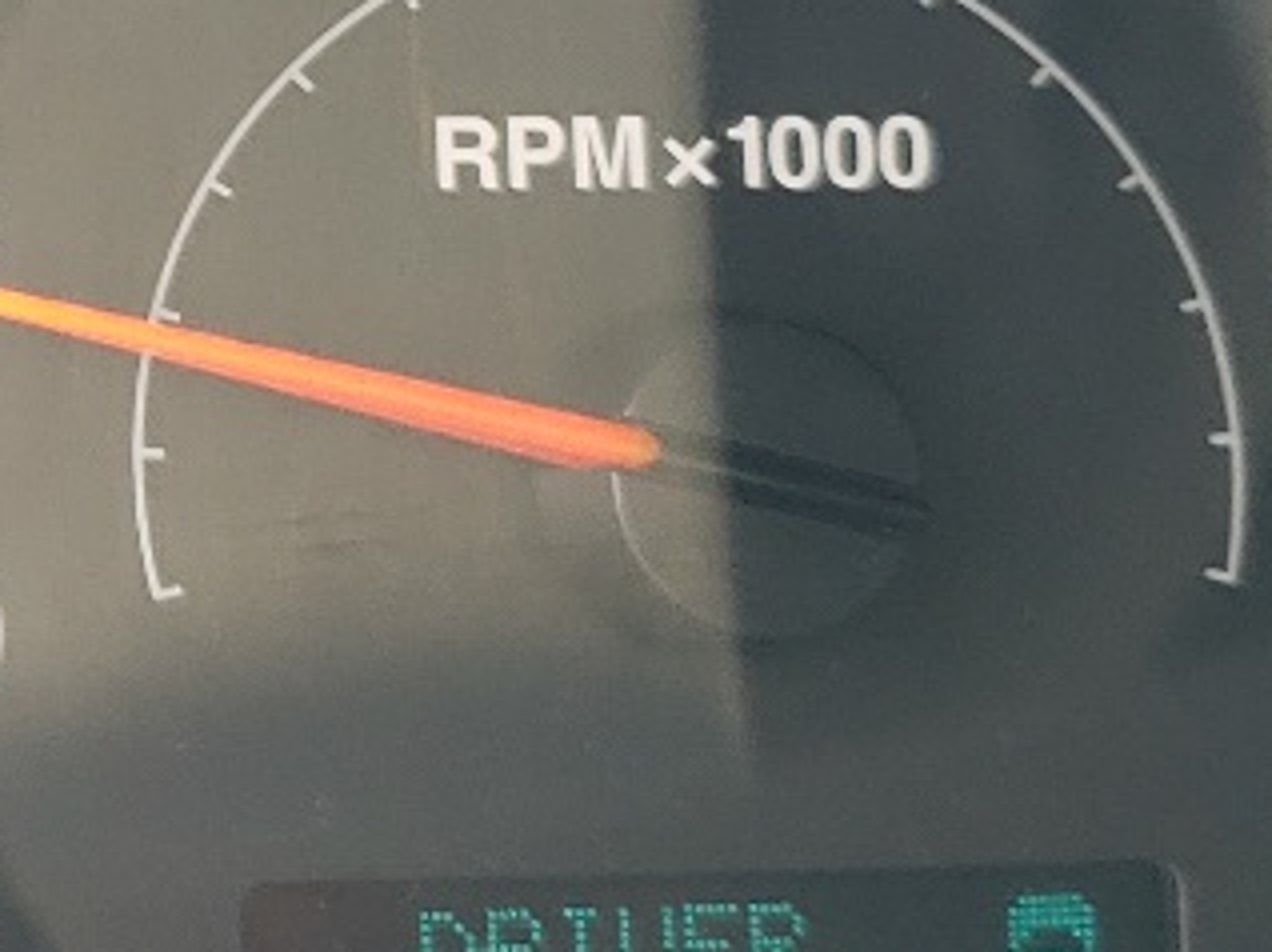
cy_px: 84
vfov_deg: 11.2
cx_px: -564
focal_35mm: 131
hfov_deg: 14.2
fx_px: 4810
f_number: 1.5
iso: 50
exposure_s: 1/147
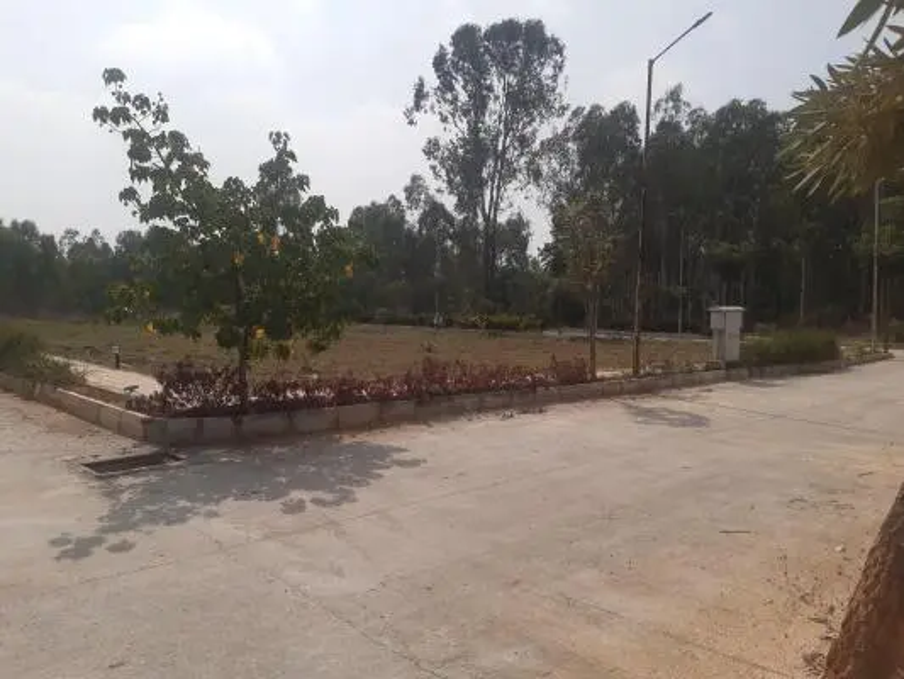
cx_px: 452
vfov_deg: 53.1
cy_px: 340
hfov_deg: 67.3
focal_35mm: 26
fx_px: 679
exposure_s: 1/4292
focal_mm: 3.92
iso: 40
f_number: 1.7
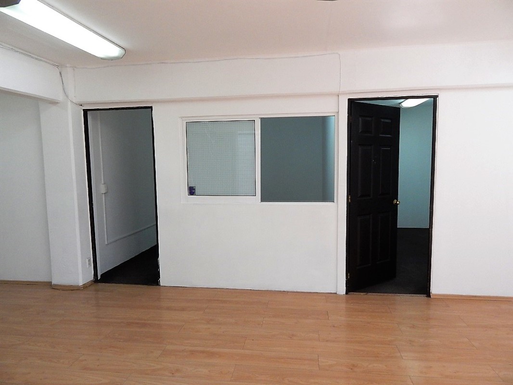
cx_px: 256
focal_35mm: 23
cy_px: 192
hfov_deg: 73.9
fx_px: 341
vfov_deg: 58.9
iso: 400
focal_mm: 4
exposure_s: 1/100
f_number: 3
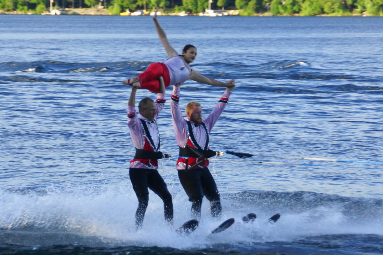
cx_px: 192
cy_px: 128
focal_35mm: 150
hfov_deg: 13.7
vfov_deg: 9.1
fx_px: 1595
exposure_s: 1/160
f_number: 5.6
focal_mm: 100
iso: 400
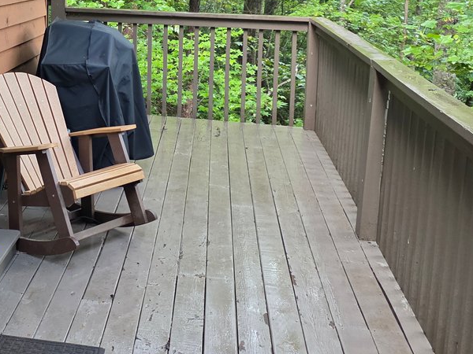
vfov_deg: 24.8
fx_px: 793
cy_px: 71
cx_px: 45
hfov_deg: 31.6
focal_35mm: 58
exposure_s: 1/120
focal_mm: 6.3
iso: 400
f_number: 1.7
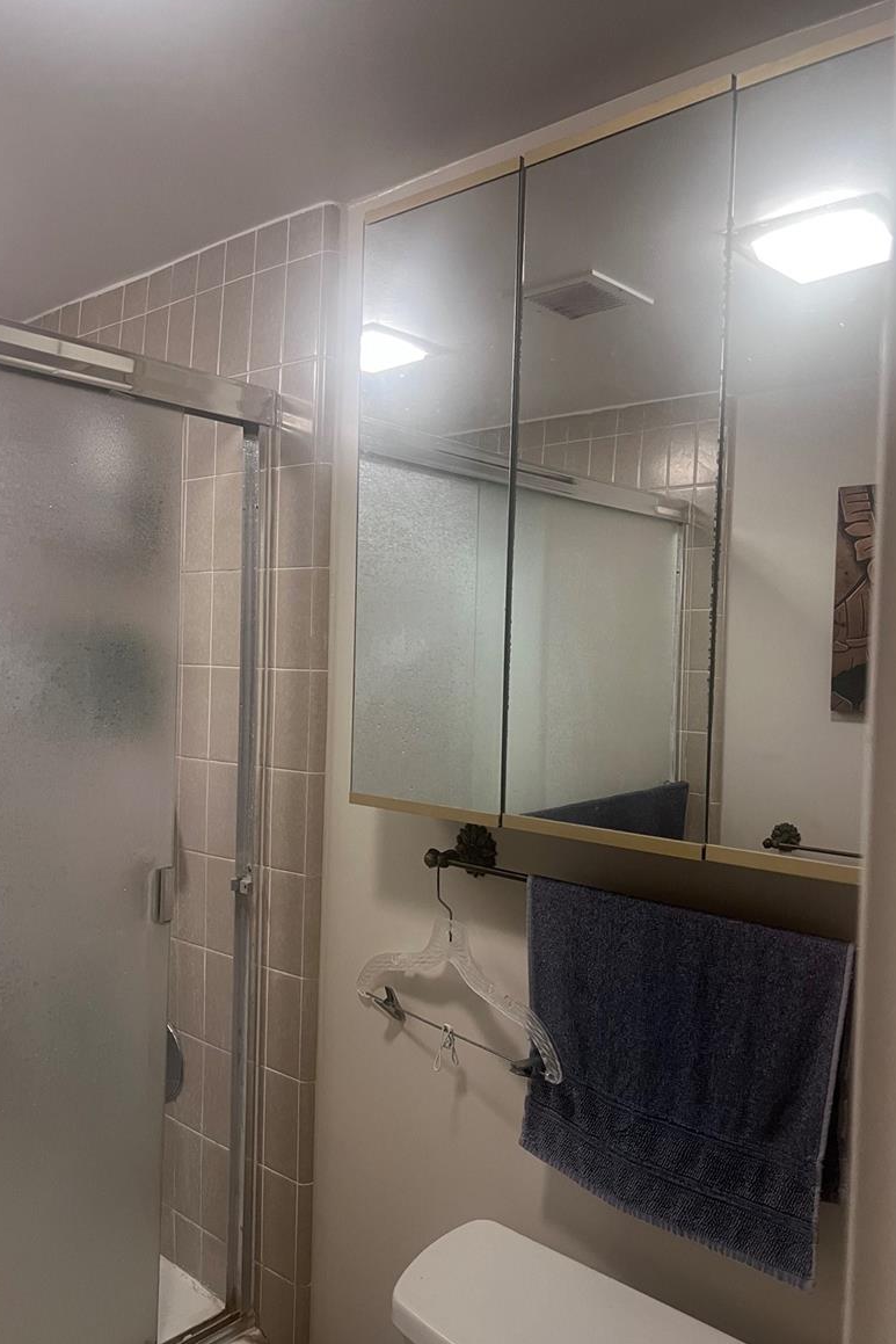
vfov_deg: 65.5
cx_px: 451
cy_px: 686
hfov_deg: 46.4
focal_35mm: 28
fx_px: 1045
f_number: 1.5
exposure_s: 1/60
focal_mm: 5.7
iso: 250
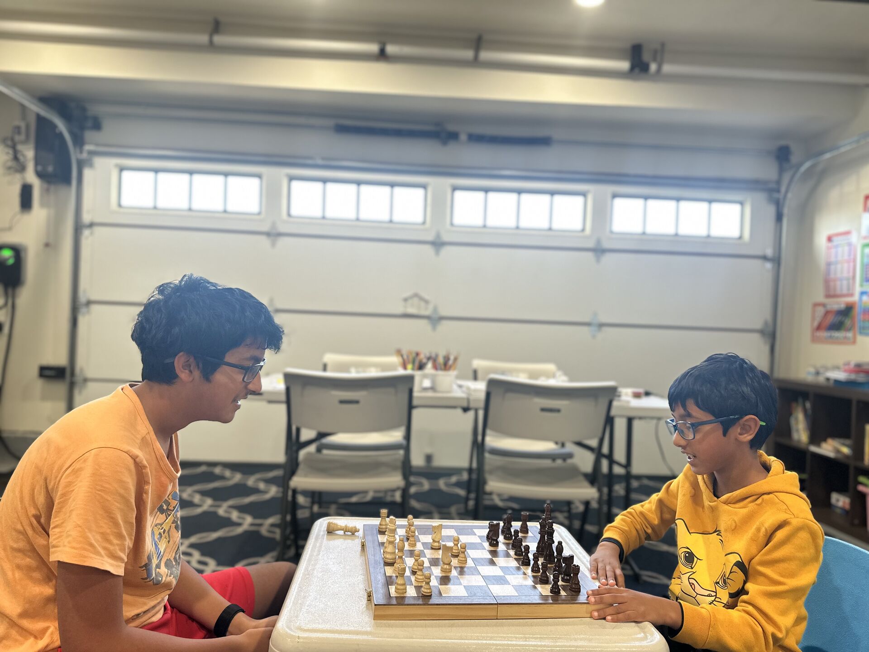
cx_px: 434
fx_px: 602
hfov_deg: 71.6
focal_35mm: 24
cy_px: 326
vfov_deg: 56.8
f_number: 1.78
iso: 125
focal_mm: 6.86
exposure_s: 1/60
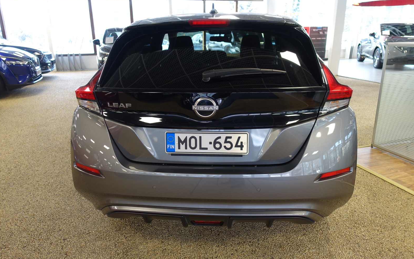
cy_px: 125
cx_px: 205
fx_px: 282
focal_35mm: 25
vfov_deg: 49.3
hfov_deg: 72.5
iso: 125
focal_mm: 8.8
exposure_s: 1/30
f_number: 2
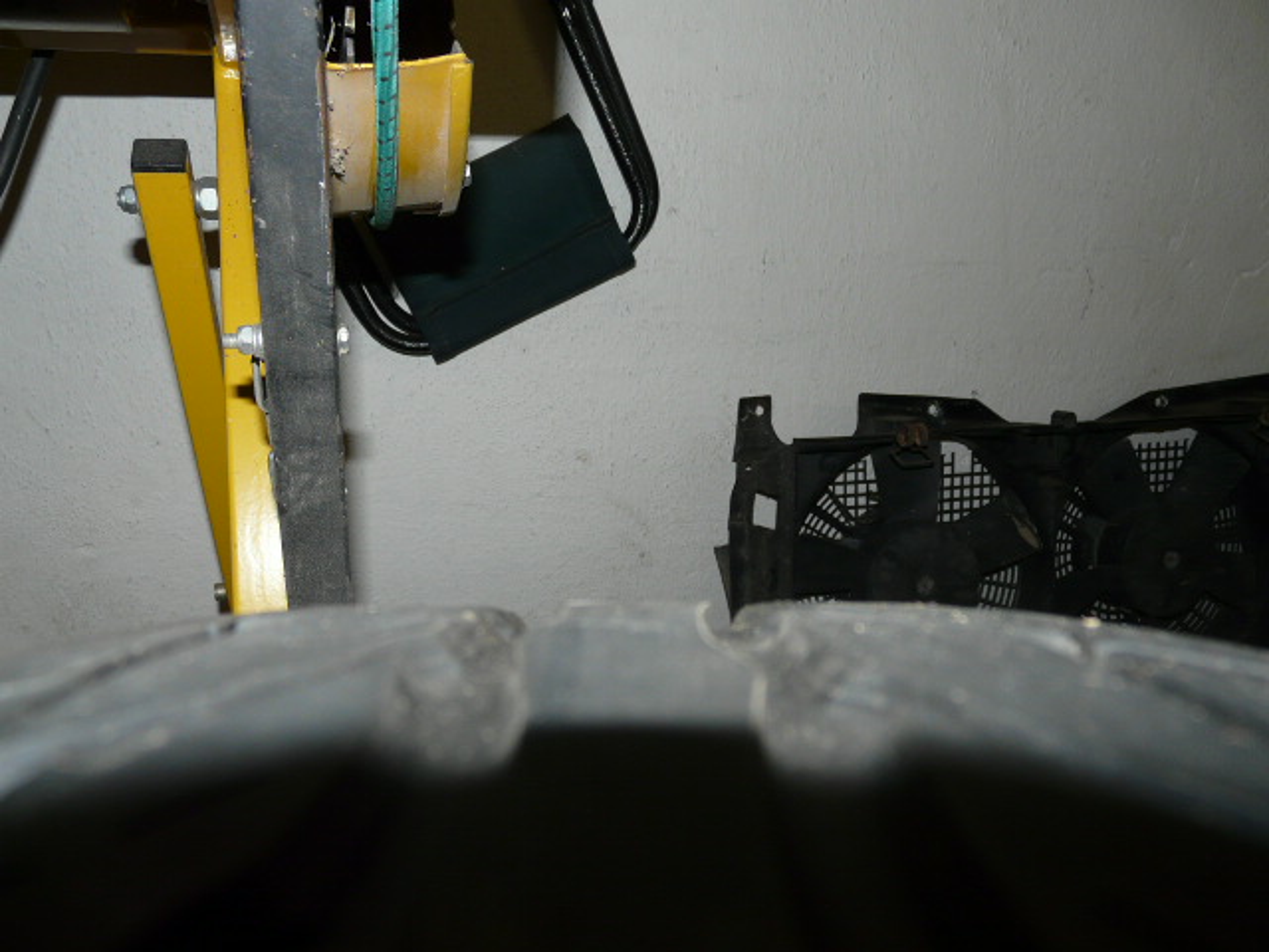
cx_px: 634
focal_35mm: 28
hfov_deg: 63.4
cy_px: 476
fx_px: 1026
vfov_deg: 49.7
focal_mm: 4.6
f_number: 2.8
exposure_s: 1/30
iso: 100
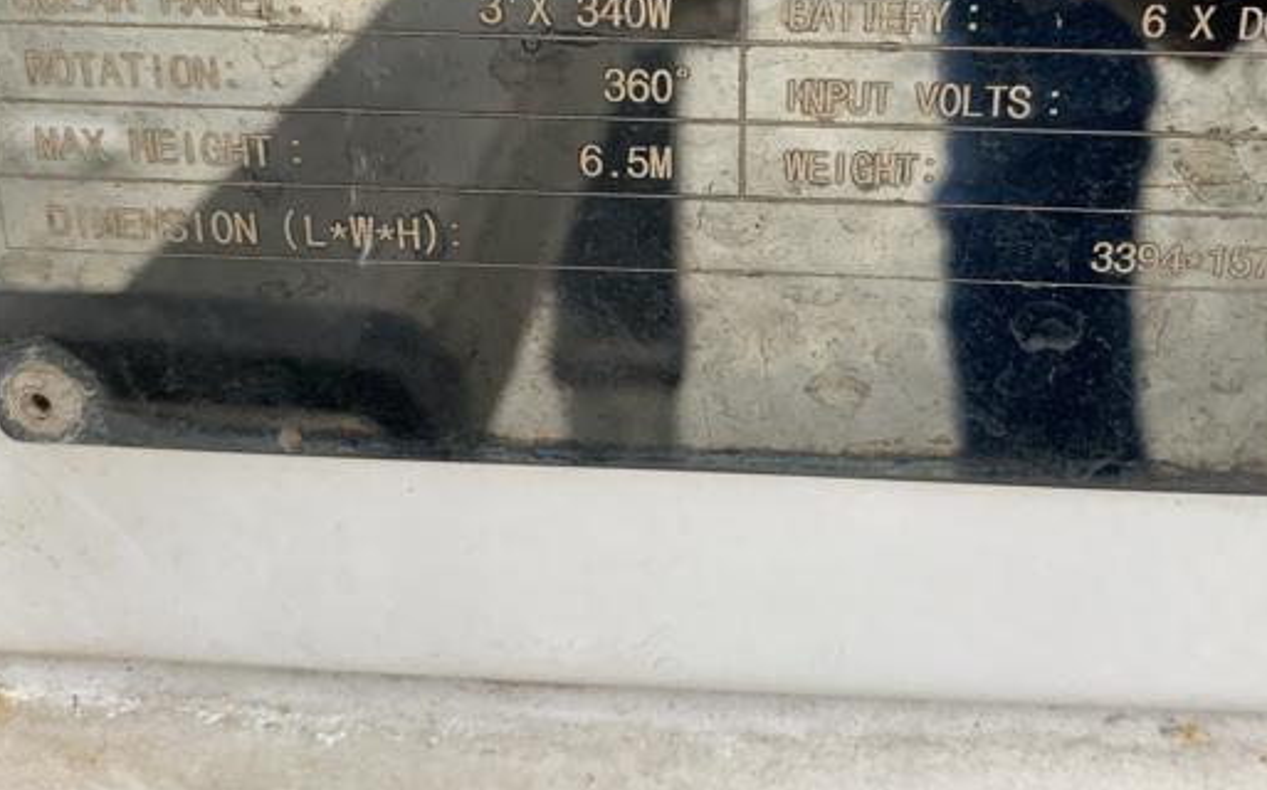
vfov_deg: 29.0
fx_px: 1484
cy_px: 131
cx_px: 736
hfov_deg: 46.1
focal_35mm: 43
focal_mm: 4.25
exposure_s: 1/122
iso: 40
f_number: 1.8
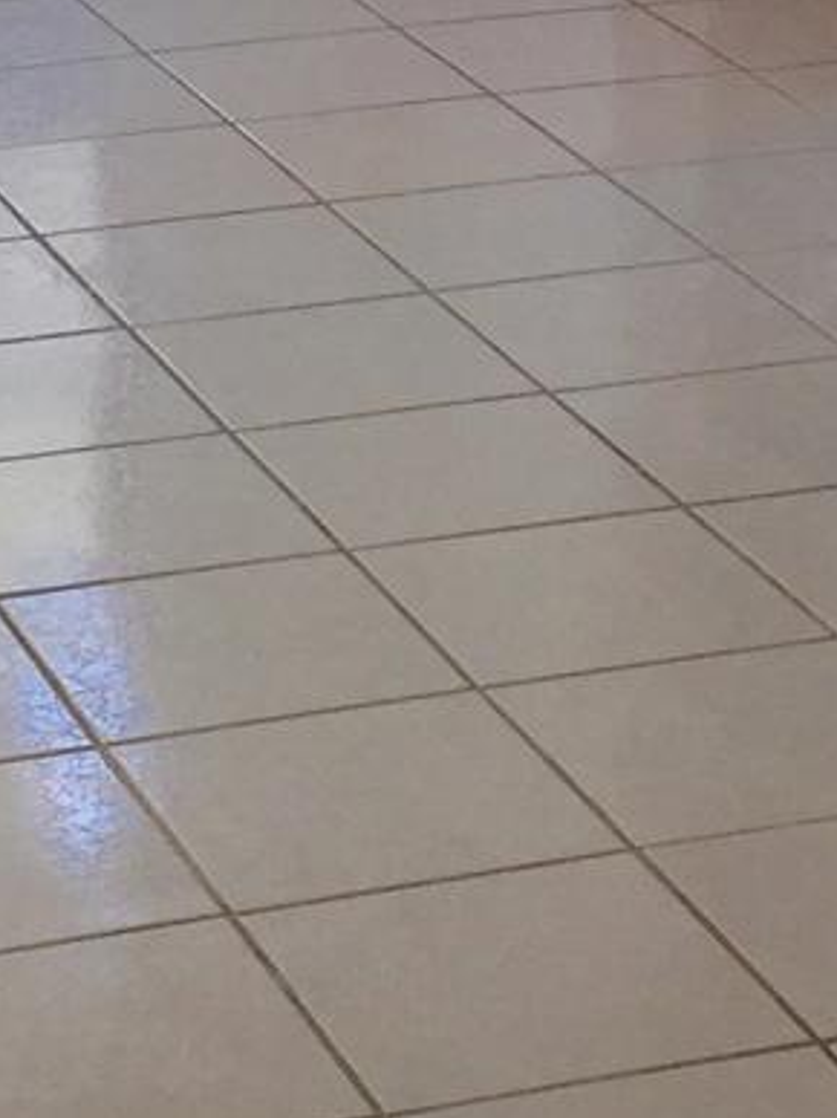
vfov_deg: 12.5
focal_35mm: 150
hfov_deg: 9.9
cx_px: 214
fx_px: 4839
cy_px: -534
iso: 50
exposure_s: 1/120
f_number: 2.2
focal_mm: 4.15
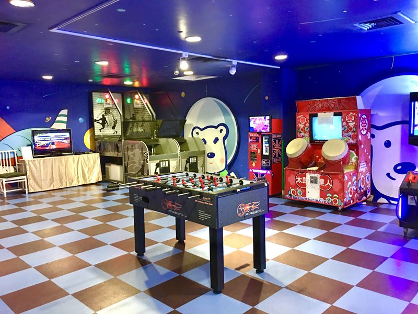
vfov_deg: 48.2
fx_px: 350
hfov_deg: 61.7
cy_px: 157
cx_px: 209
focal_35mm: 29
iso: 50
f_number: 2.2
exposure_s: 1/4
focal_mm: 4.15
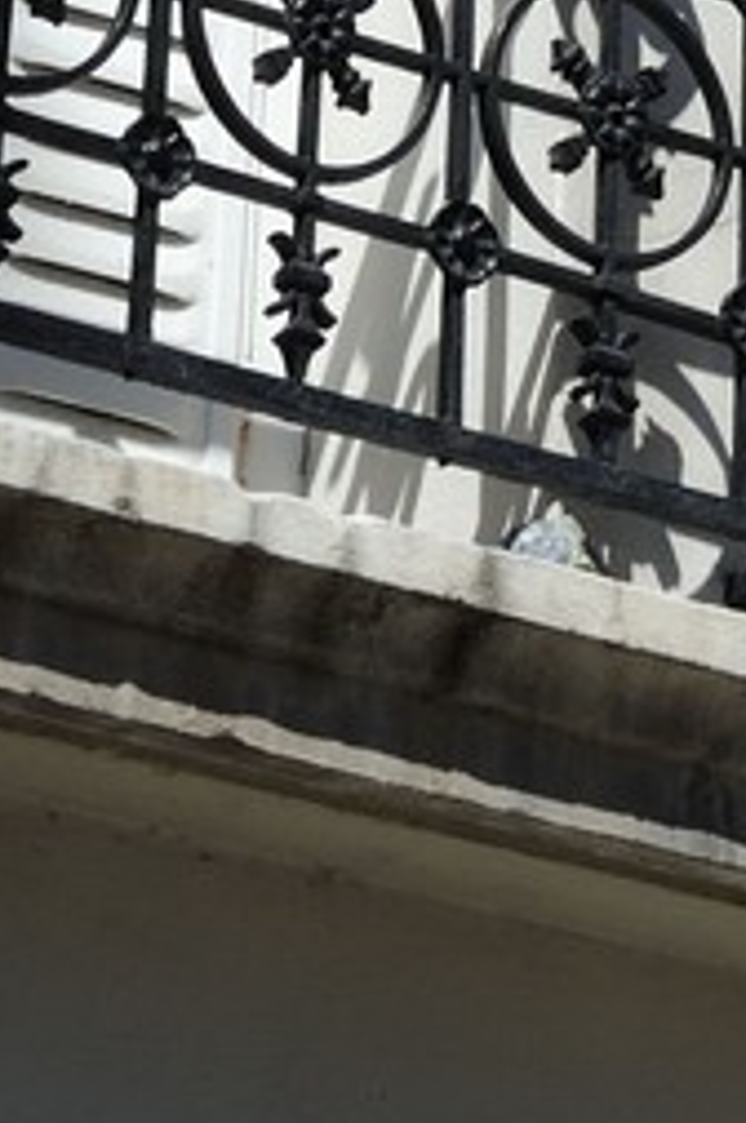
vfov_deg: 7.6
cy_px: -2202
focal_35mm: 240
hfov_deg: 5.7
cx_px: 1048
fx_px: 7480
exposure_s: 1/160
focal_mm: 38
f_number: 14
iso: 200
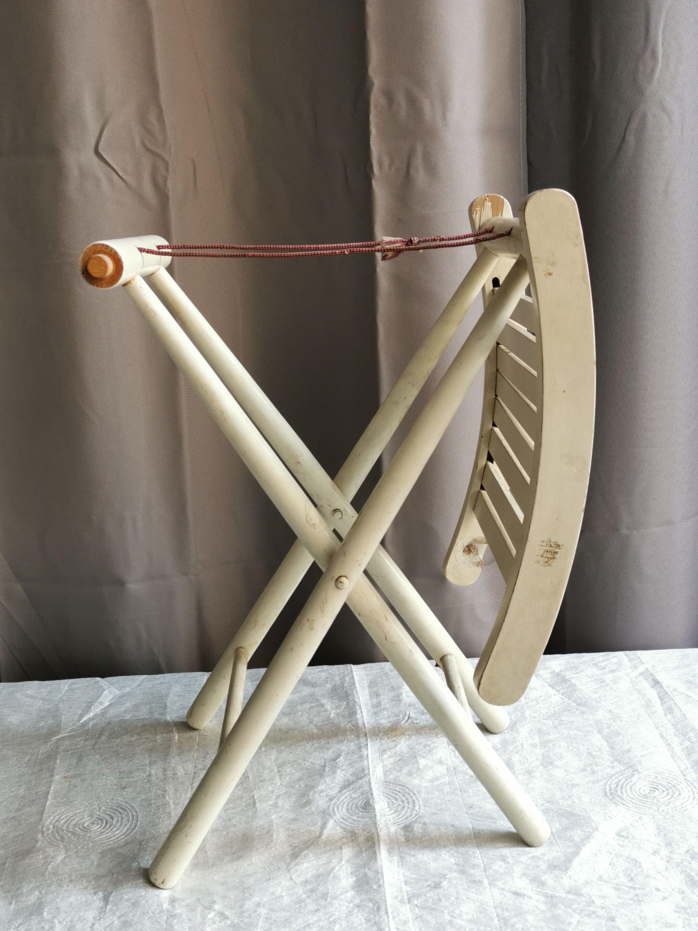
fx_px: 995
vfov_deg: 50.1
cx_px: 349
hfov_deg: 38.7
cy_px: 466
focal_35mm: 37
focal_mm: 5.58
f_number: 1.8
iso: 125
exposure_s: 1/50
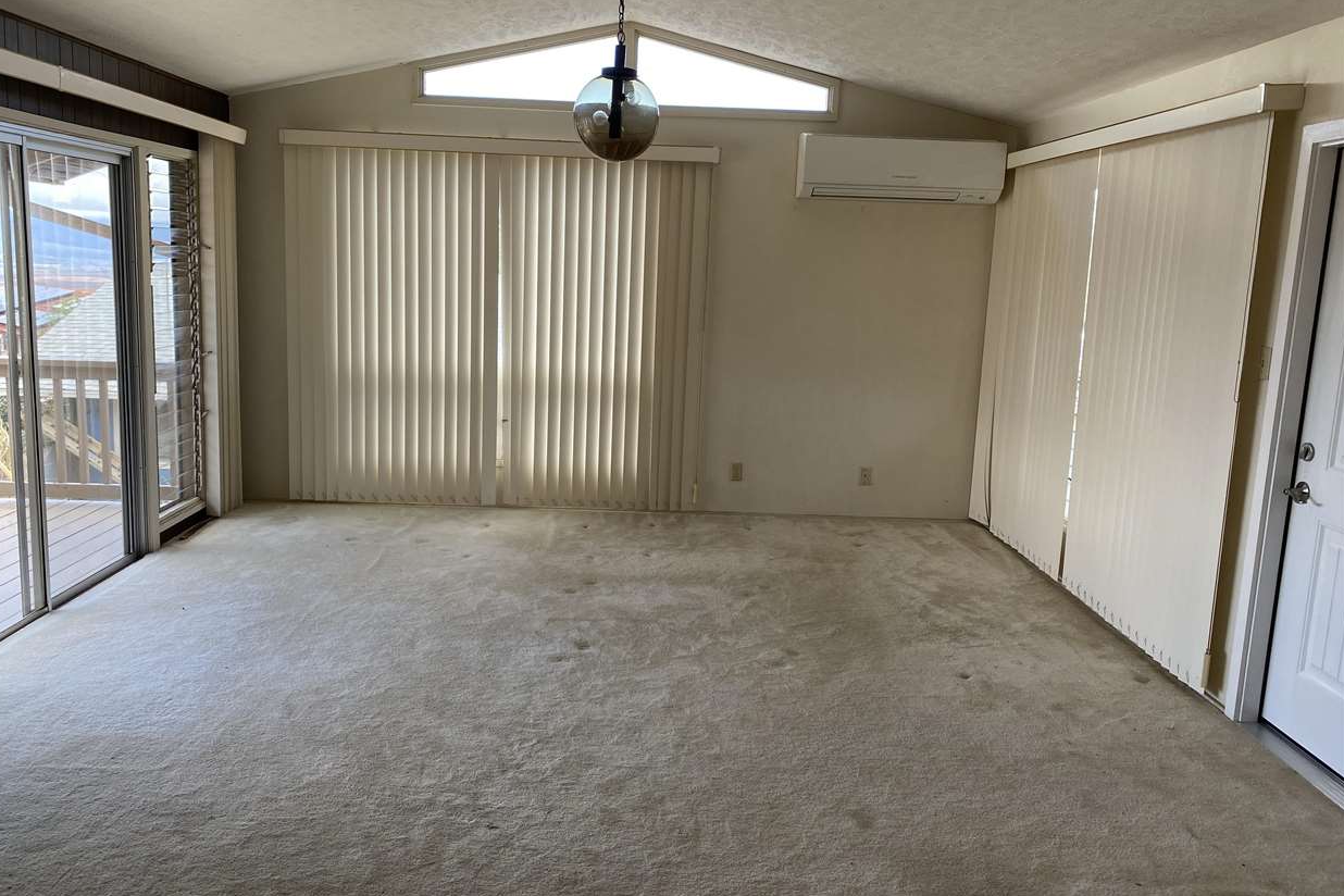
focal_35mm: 28
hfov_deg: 65.5
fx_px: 1045
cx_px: 652
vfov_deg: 46.4
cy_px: 430
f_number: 1.8
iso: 32
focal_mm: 4.25
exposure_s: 1/136
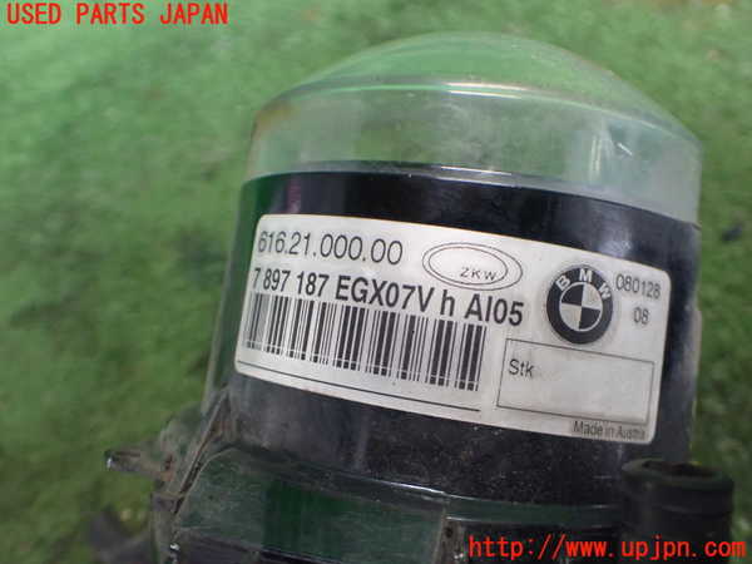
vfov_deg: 46.8
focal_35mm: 30
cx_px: 376
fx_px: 652
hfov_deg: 60.0
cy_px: 282
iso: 800
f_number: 2.3
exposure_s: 1/80
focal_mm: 5.4
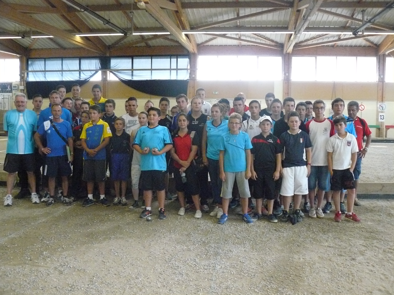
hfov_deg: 51.4
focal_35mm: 36
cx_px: 197
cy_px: 148
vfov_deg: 39.7
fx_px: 410
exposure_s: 1/125
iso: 800
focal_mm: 6
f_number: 2.8
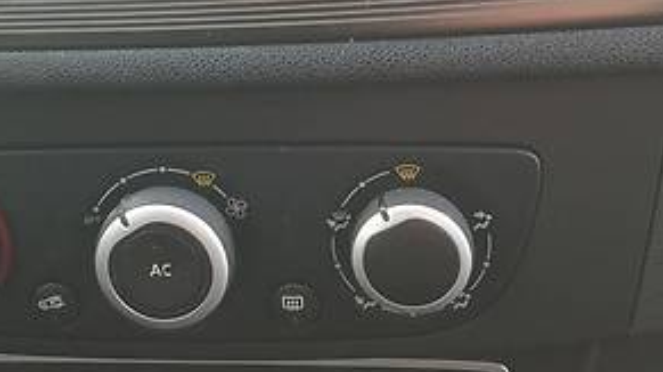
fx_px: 1370
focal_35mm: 78
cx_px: 171
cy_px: 18
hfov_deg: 26.9
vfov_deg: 15.2
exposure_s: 1/50
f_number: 1.8
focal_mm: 3.6
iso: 80
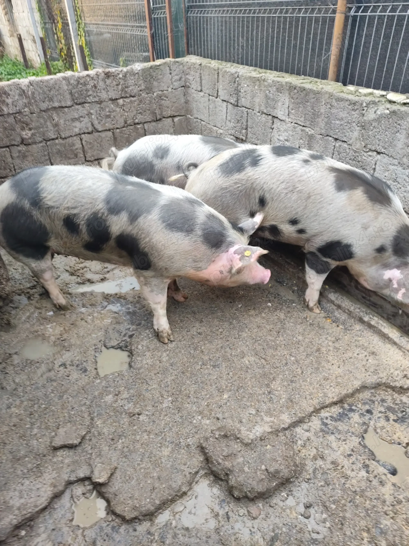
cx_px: 204
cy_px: 273
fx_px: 362
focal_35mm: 23
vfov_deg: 73.9
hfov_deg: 58.9
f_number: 1.65
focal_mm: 6.14
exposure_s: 1/50
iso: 640
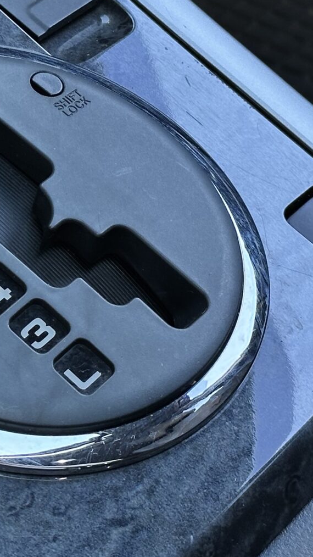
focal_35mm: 132
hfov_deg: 9.2
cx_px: 44
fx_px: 1949
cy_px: 143
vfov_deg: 16.2
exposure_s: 1/160
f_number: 1.78
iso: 50
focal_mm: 6.86
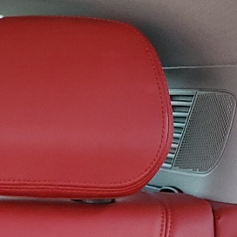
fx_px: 1046
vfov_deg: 11.7
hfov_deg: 11.0
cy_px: 455
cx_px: -329
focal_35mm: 135
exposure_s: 1/60.2
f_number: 1.5
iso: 53
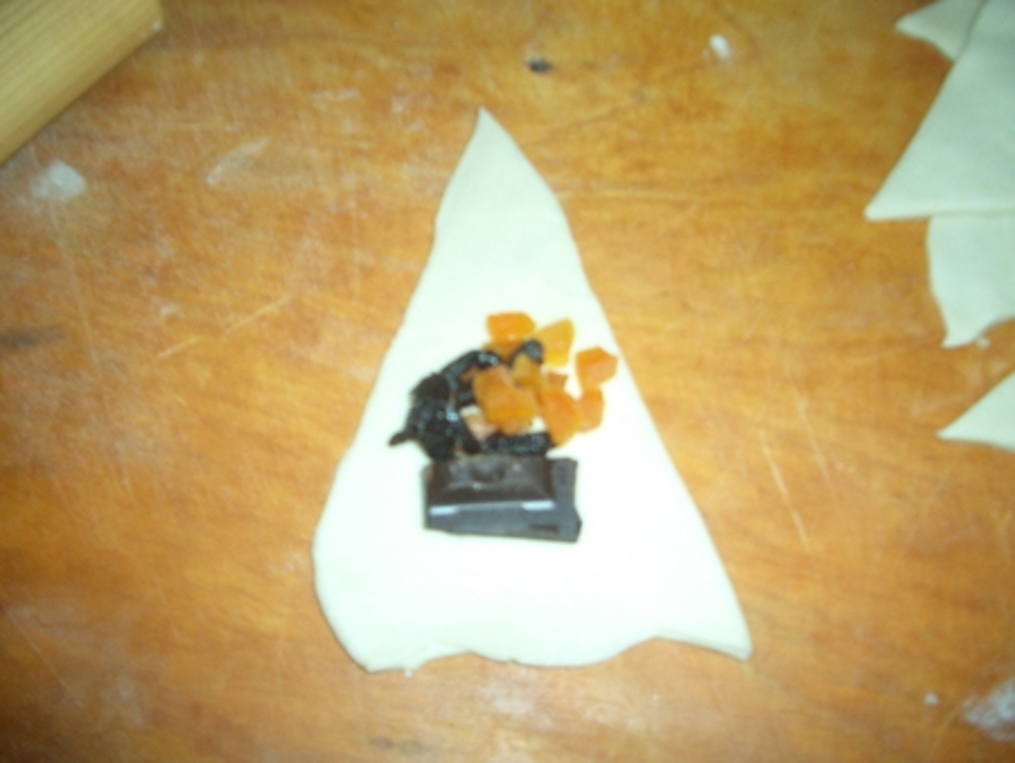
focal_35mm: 35
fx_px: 1027
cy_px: 382
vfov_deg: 40.7
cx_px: 508
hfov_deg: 52.6
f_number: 2.6
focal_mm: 5.8
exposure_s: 1/60
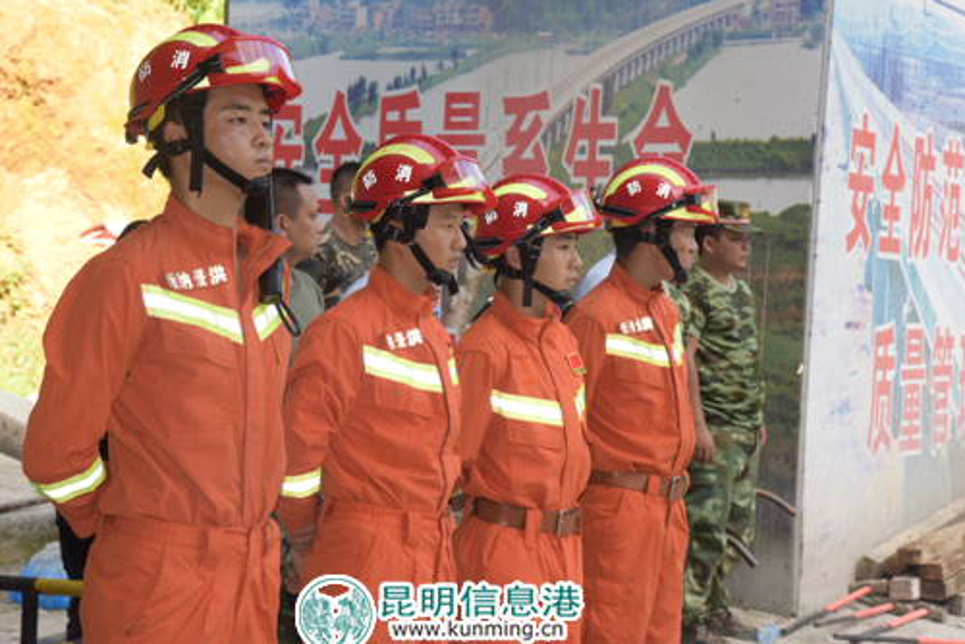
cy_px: 321
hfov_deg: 26.3
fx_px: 2065
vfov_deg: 17.7
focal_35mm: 77
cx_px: 454
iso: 1000
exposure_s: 1/250
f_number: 9
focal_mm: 70
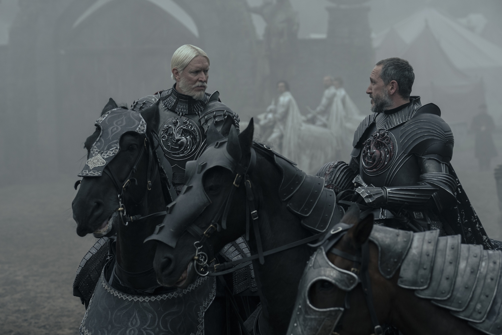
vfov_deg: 13.6
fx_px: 1408
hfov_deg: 20.2
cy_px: 168
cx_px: 251
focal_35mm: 101
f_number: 4.5
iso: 1600
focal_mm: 101
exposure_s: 1/800
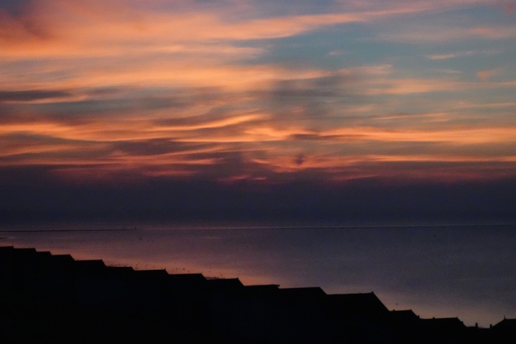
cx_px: 258
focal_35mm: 104
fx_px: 1490
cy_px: 172
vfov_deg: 13.2
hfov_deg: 19.6
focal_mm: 38.04
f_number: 16
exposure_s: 1/160
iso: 6400
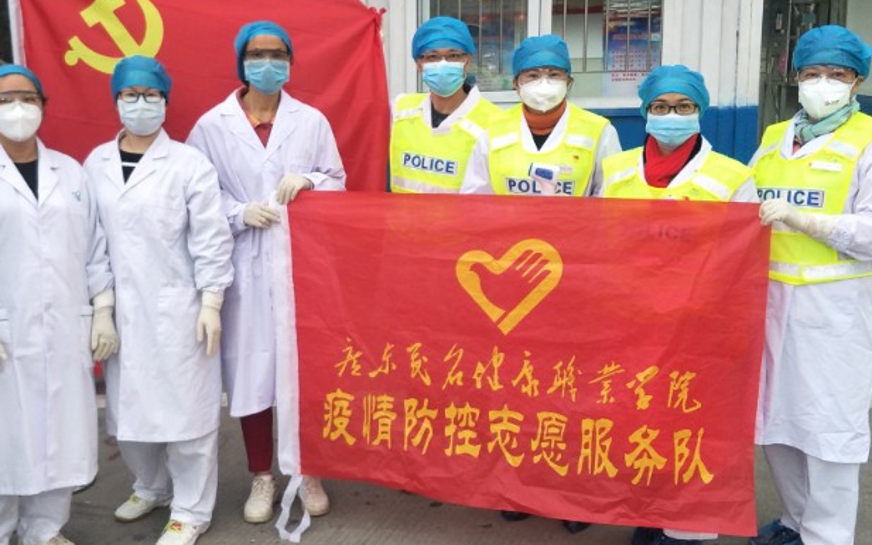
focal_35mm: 34
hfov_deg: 56.3
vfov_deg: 37.1
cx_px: 353
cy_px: 210
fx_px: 808
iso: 303
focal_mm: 3.79
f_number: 1.7
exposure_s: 1/33
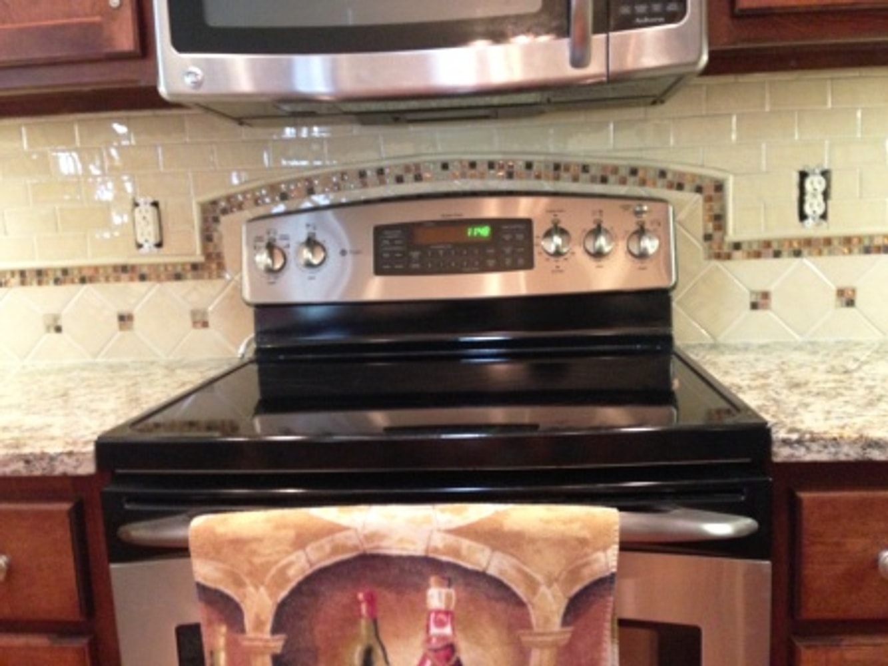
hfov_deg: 55.3
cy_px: 333
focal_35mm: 33
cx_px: 444
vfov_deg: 43.0
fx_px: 847
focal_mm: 4.13
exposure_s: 1/17
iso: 400
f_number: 2.4
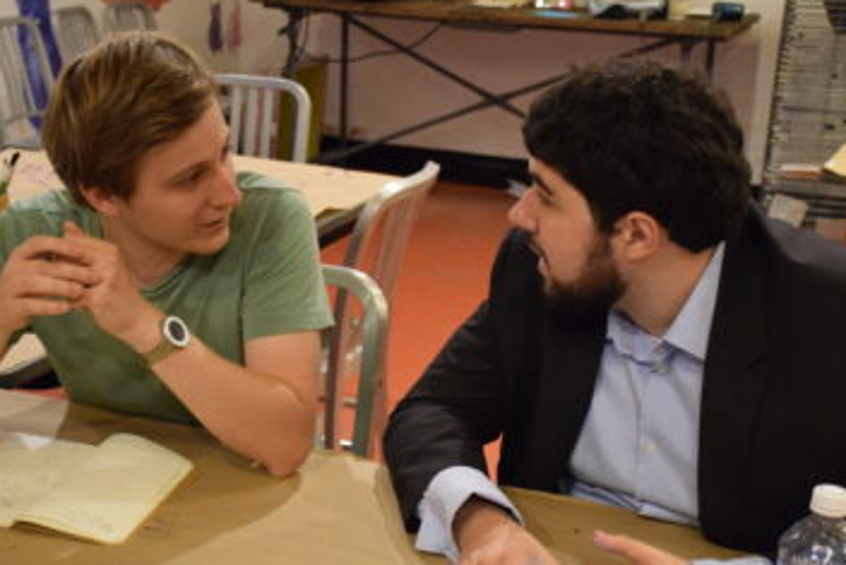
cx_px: 434
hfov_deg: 36.4
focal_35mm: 55
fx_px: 1285
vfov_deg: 24.7
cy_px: 369
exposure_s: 1/60
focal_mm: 27
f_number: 4
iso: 4500
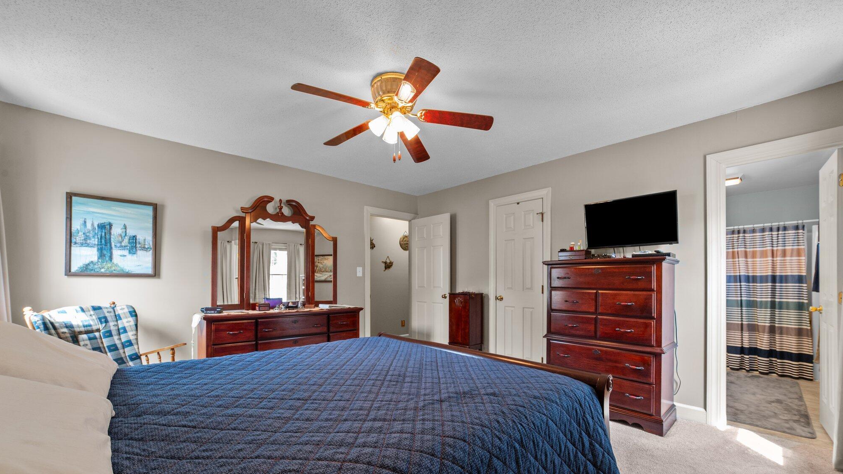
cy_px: 275
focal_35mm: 15
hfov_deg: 103.0
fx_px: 335
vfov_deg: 70.0
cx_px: 430
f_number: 8
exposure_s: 1/13
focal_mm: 14
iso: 900
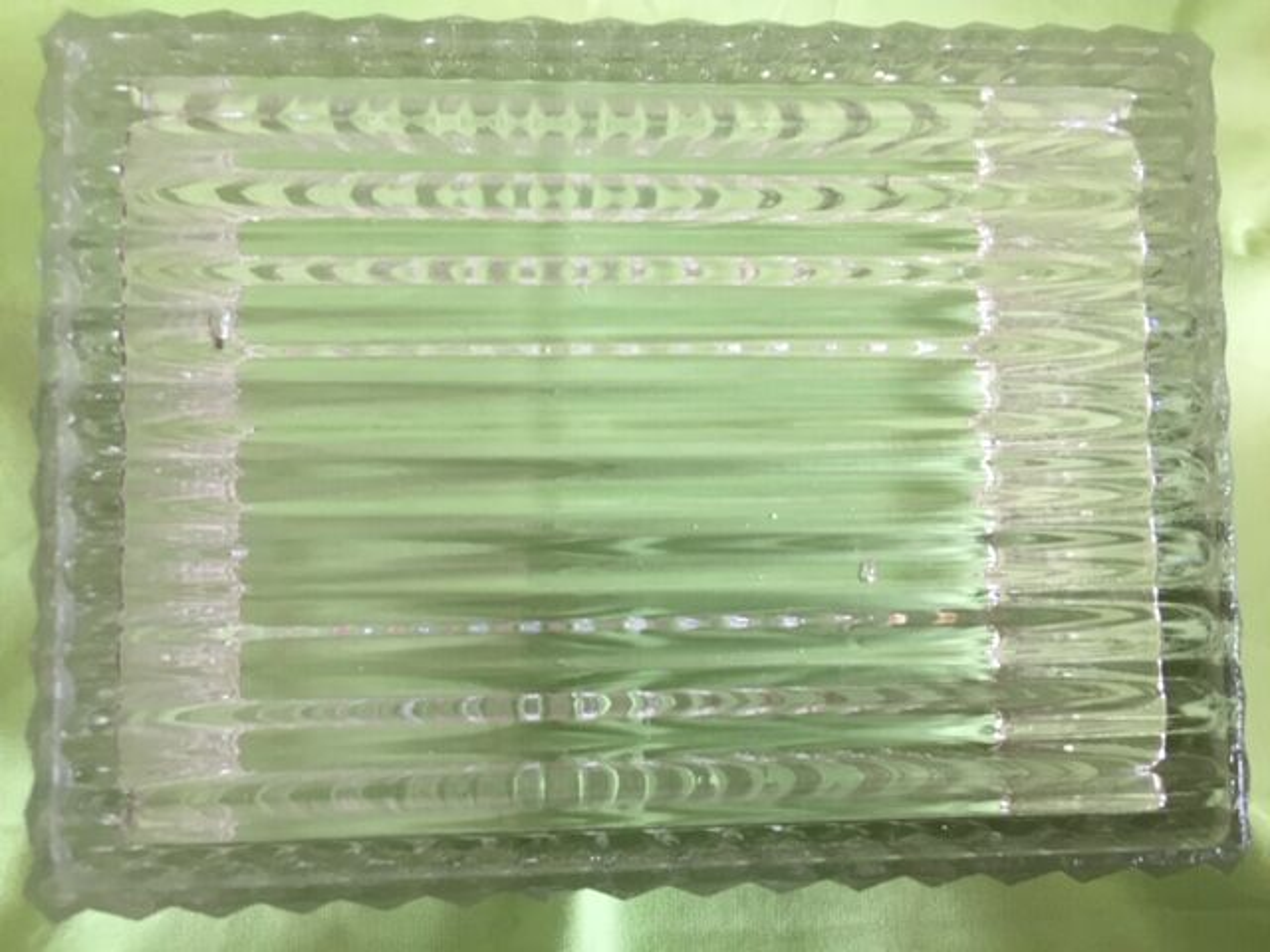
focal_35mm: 29
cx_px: 635
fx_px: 1064
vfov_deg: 48.2
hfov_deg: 61.7
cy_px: 476
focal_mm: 4.15
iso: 40
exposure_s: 1/33
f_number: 2.2
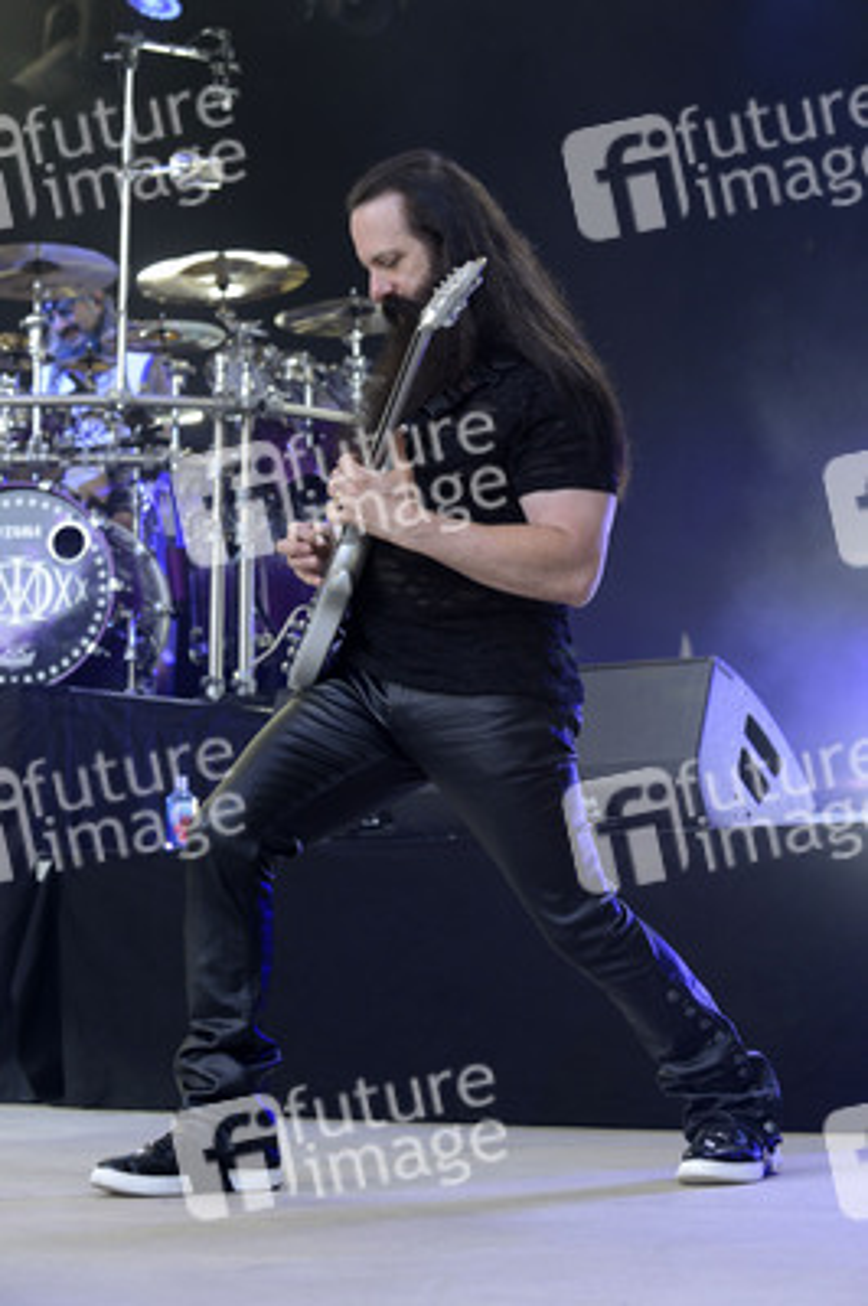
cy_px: 653
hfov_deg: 19.4
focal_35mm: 70
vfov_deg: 28.9
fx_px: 2536
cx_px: 434
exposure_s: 1/640
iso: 1000
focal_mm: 70
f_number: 4.5
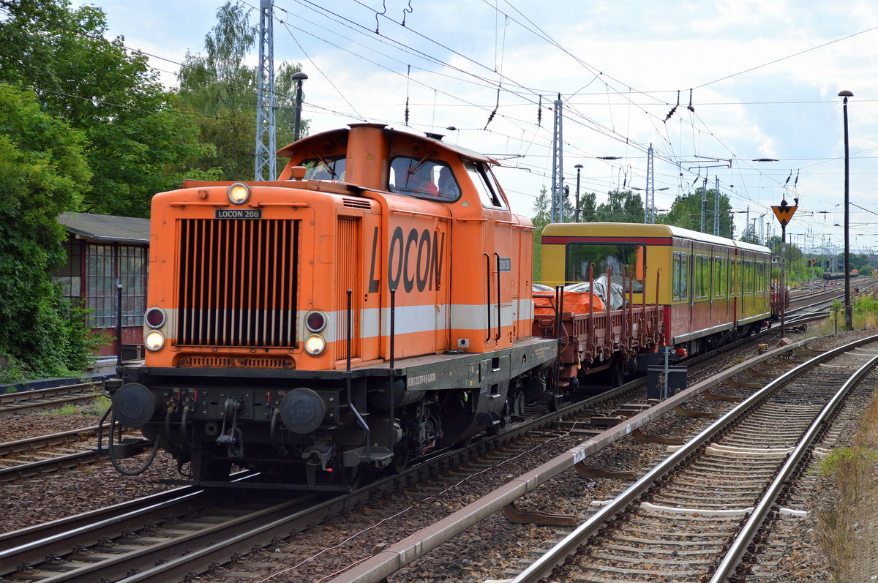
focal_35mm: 82
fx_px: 2010
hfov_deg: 24.6
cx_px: 439
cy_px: 292
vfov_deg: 16.5
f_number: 5.6
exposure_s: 1/800
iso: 400
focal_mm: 55
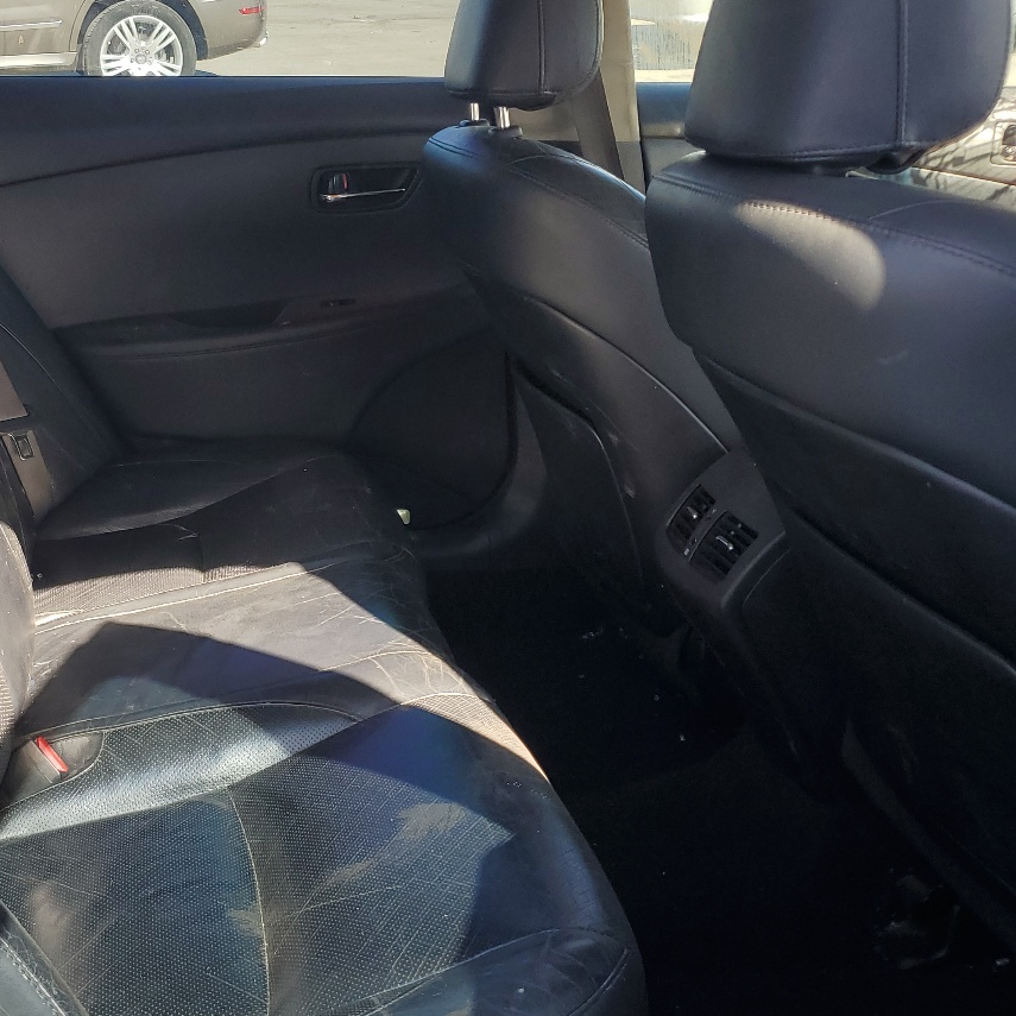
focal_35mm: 43
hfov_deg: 38.0
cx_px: 229
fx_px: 1428
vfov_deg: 39.1
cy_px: 580
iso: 50
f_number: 1.5
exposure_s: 1/294
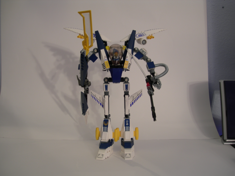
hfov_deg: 49.0
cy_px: 88
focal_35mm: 38
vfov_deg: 37.7
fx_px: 258
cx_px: 118
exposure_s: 1/4
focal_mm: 7.8
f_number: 2.8
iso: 52
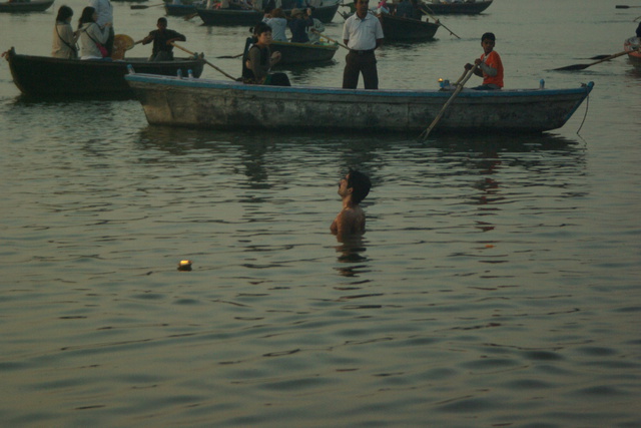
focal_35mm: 135
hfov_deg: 15.2
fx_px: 2404
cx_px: 320
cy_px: 214
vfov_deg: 10.2
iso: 800
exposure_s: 1/90
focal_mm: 90
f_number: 5.6
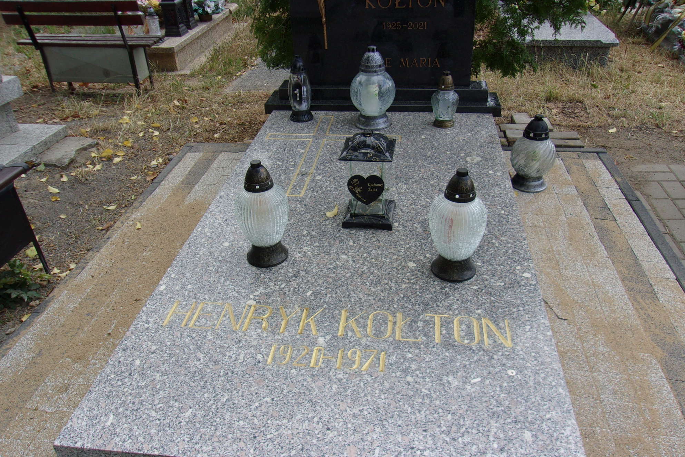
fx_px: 552
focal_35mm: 29
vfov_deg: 45.0
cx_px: 342
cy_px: 223
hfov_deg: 63.7
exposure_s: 1/280
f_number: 3
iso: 80
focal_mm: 4.9
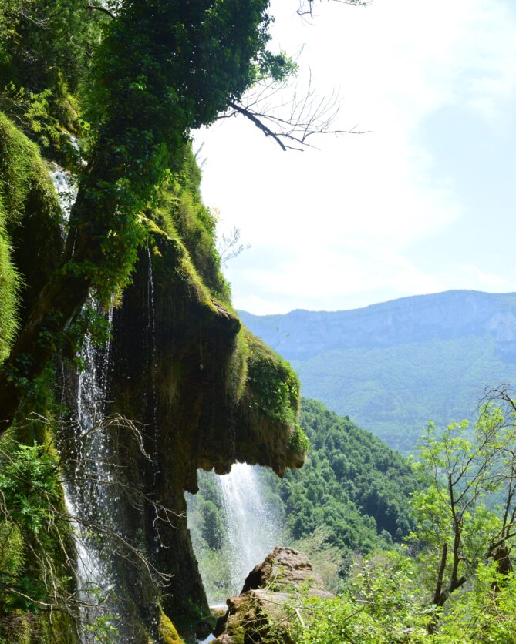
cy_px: 391
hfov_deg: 47.1
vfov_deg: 56.7
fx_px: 592
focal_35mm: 31
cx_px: 256
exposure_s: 1/320
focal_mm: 18
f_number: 10
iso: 400
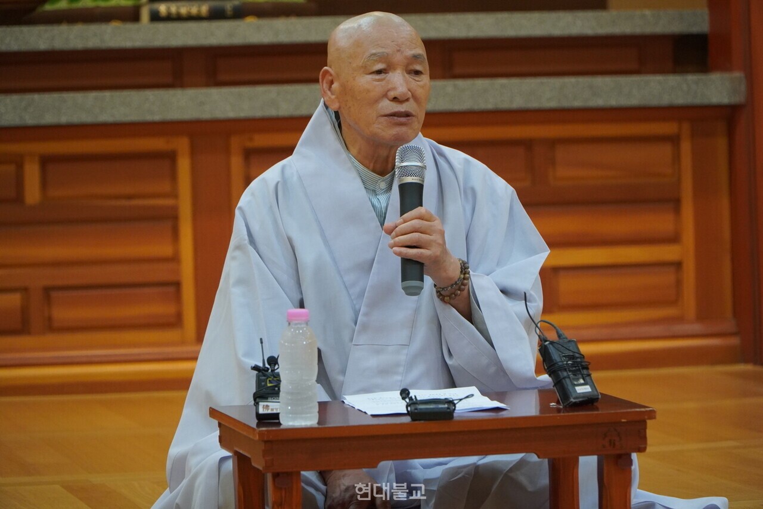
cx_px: 382
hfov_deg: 13.0
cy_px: 254
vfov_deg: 8.7
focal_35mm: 158
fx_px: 3337
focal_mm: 105
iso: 2500
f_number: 4
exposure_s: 1/200
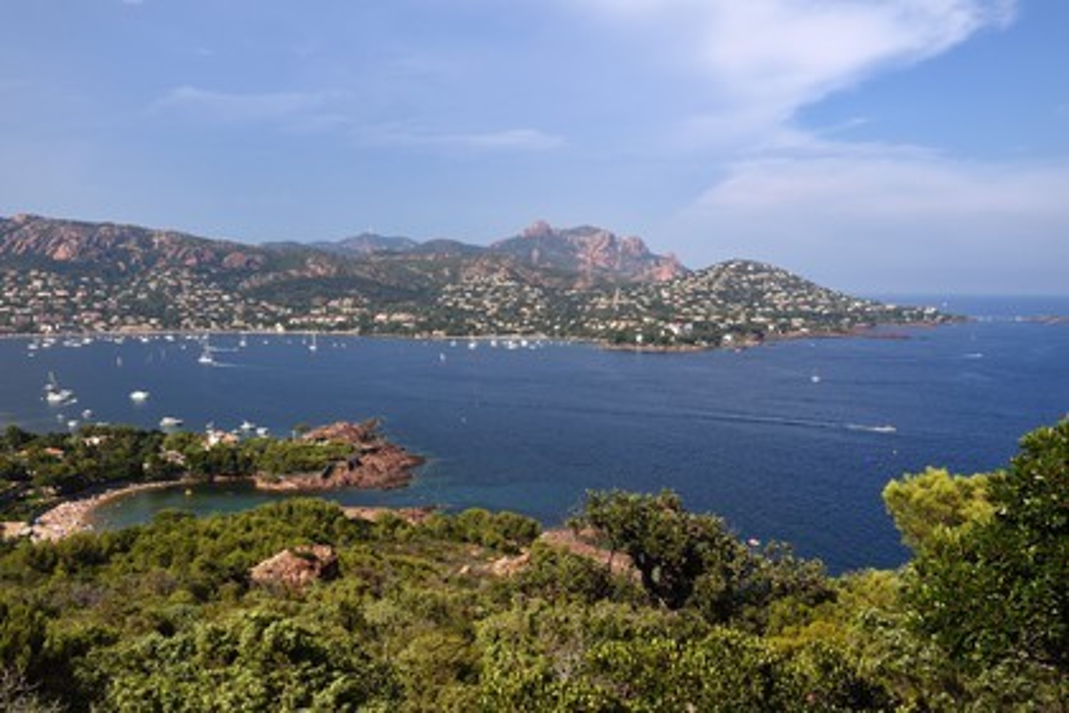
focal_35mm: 34
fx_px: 1010
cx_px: 534
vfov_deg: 38.9
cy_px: 356
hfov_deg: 55.8
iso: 200
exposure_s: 1/250
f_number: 16
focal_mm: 34
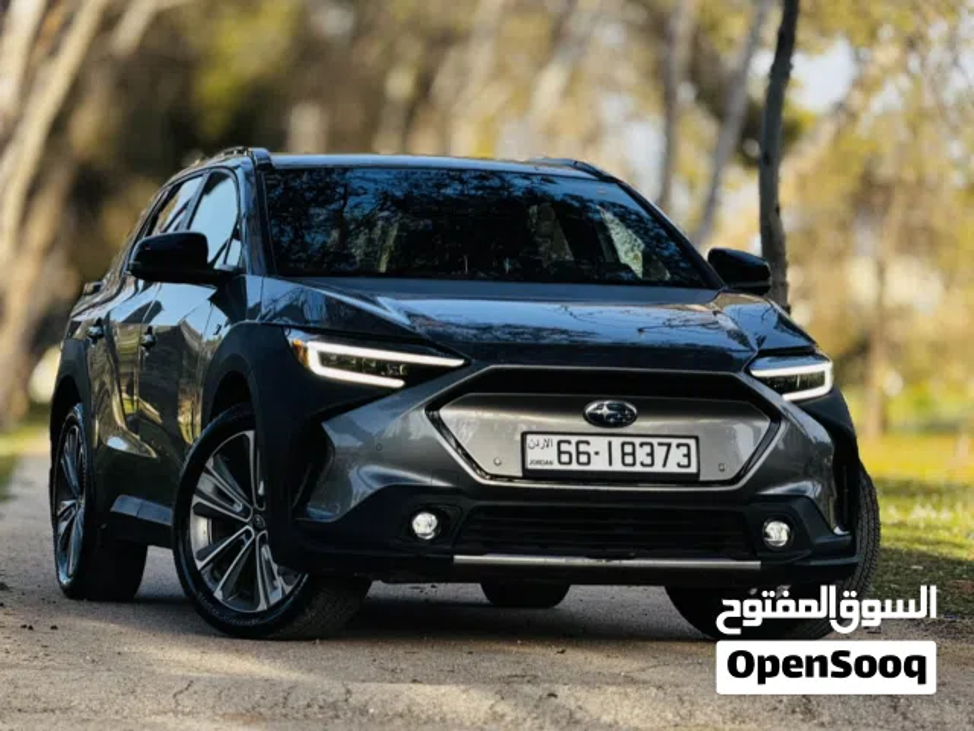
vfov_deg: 12.3
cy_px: 366
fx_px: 3376
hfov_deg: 16.4
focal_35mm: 120
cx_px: 487
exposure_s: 1/314
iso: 50
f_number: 2.8
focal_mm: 15.66
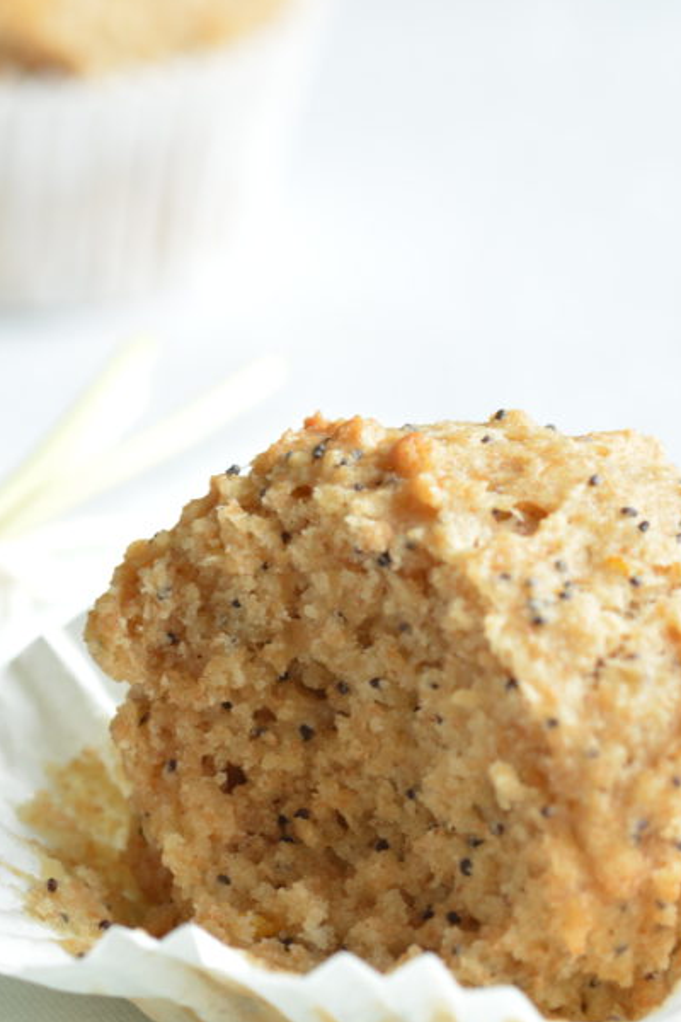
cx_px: 220
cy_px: 807
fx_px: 7628
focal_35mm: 269
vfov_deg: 7.6
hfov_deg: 5.1
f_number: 8
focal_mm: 105
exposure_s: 1/6
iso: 200
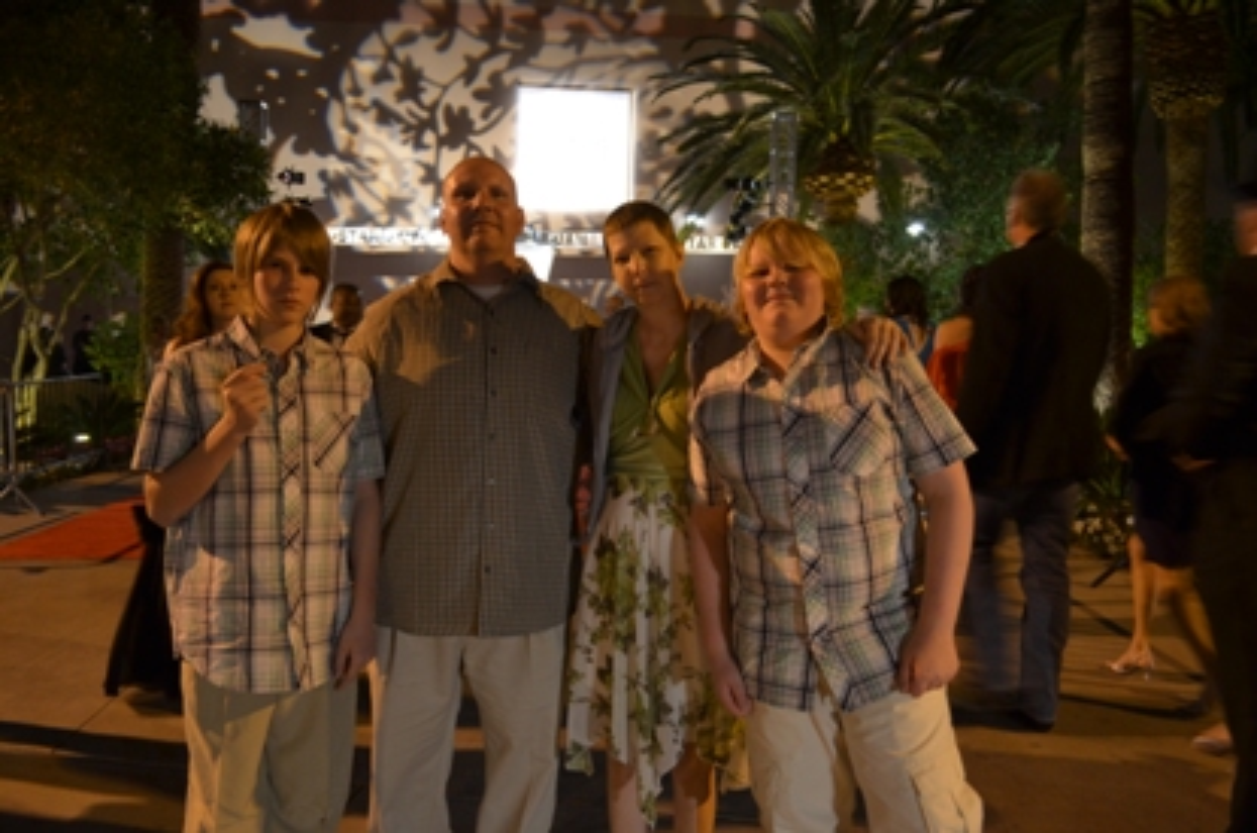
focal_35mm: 27
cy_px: 416
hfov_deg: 67.5
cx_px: 628
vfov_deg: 47.8
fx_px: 941
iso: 800
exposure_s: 1/13
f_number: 3.5
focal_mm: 18
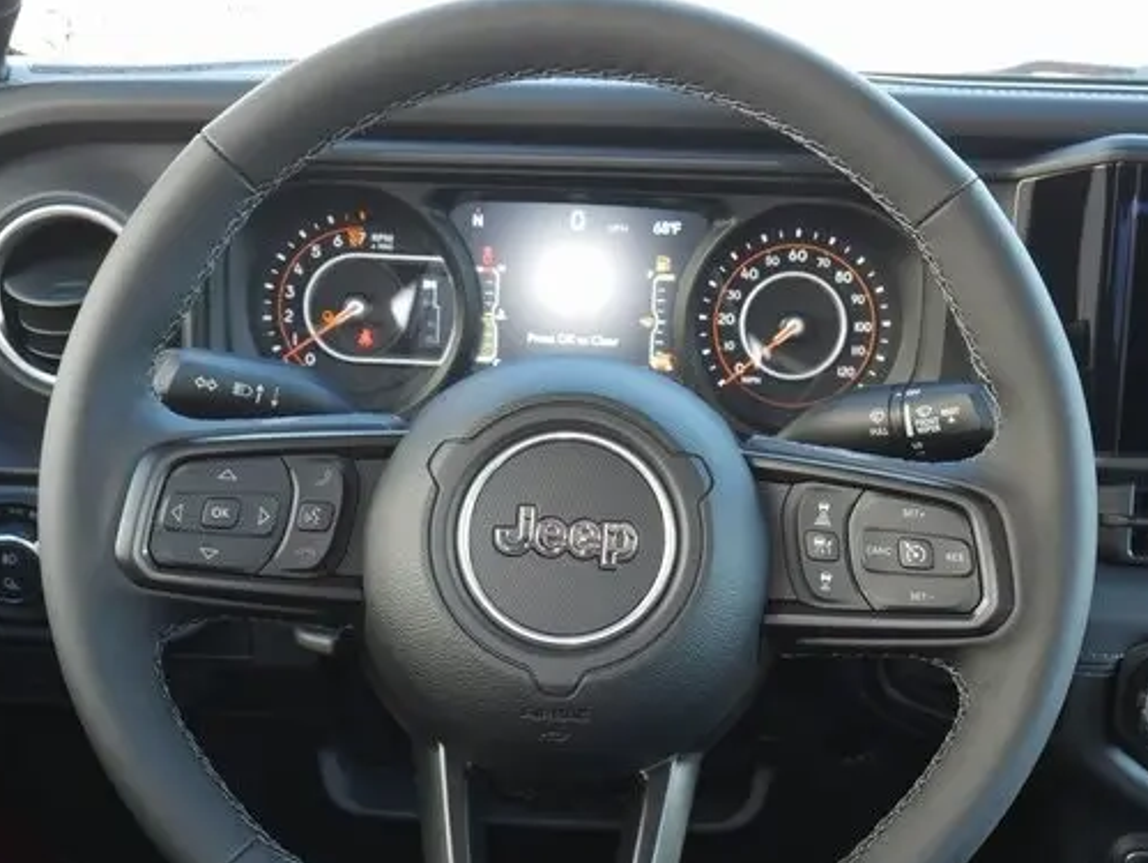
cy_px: 514
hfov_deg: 32.7
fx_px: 1958
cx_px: 630
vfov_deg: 24.8
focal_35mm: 59
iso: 200
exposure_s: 1/15
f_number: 5.6
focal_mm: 23
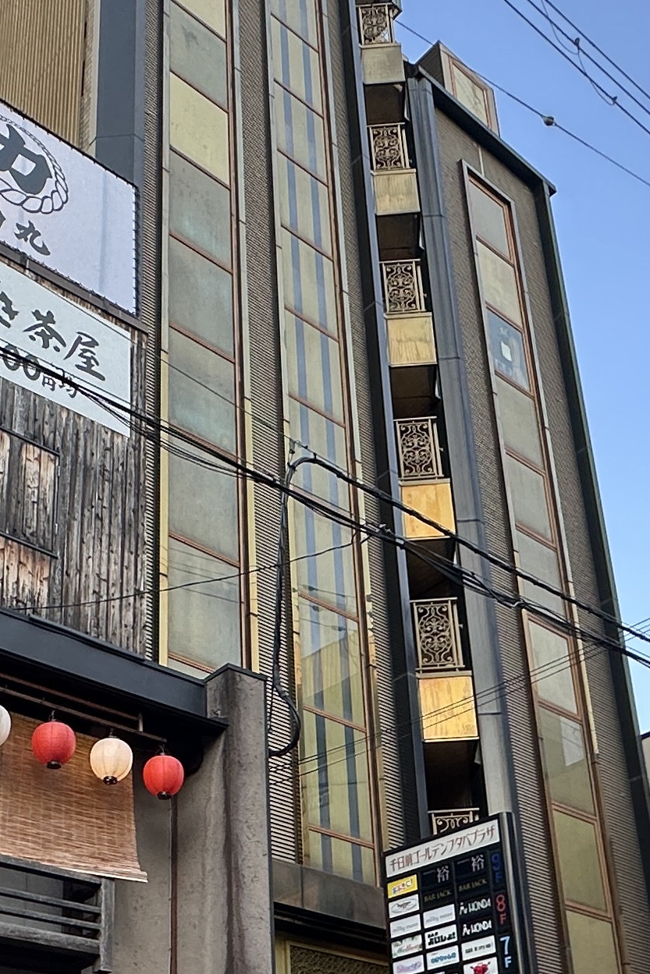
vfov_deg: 40.1
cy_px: 785
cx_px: 292
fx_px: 1272
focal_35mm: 47
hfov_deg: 28.6
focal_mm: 2.22
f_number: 2.2
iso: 40
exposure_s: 1/138
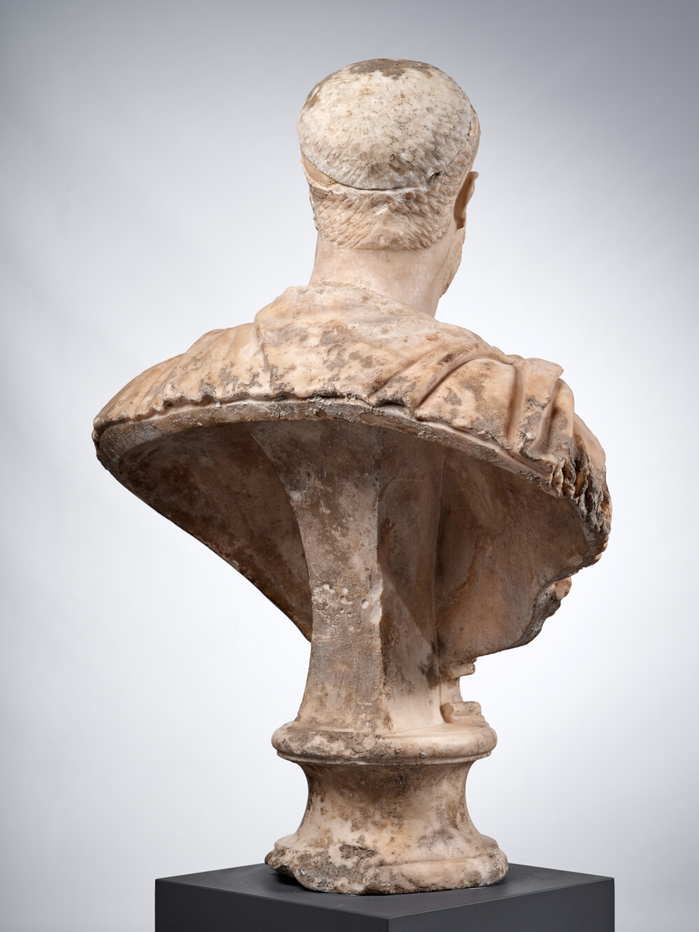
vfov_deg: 30.7
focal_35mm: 63
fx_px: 1696
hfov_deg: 23.3
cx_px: 350
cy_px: 466
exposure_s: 1/125
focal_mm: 80
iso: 200
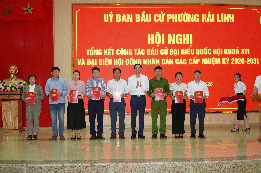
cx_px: 130
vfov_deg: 35.4
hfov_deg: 51.3
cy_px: 86
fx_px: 272
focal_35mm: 38
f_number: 9
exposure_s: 1/60
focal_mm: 25
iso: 2500
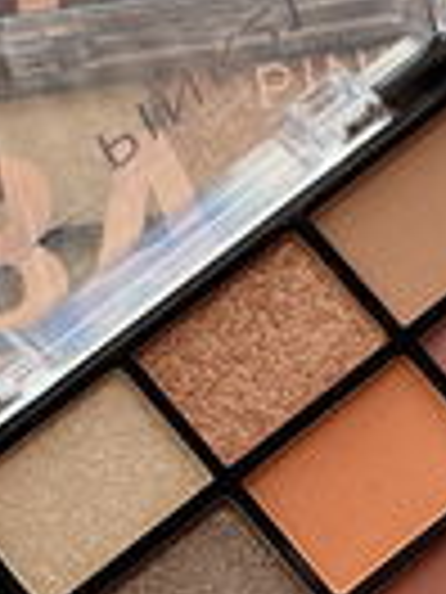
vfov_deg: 18.2
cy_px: 619
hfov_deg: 14.1
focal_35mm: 105
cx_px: 320
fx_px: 1804
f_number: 1.8
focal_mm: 4.25
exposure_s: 1/197
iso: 32
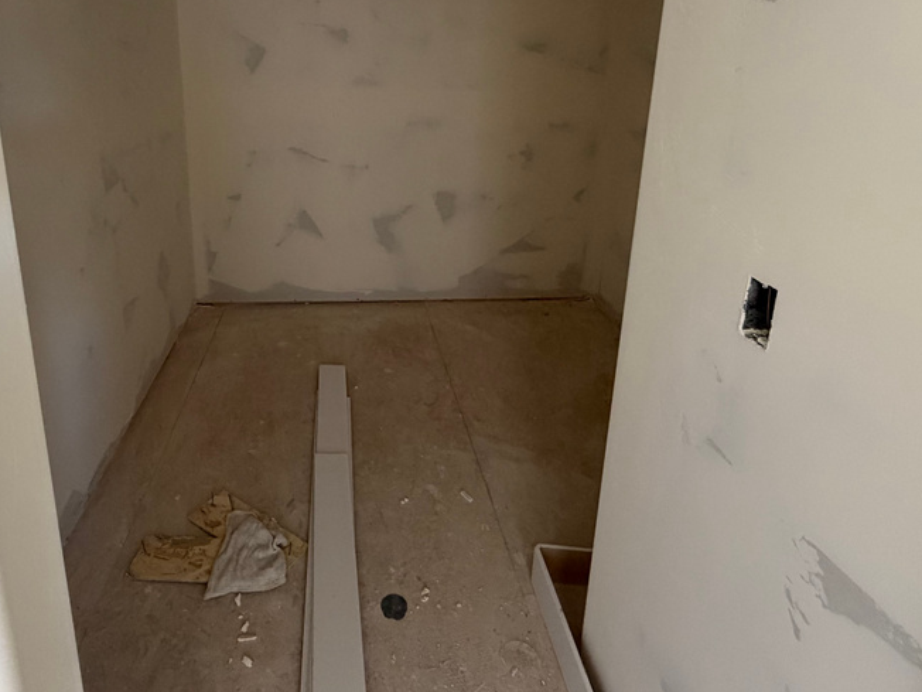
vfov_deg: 58.7
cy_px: 197
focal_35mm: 22
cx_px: 375
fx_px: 586
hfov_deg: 75.6
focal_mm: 2.22
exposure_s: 1/60
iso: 400
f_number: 2.2
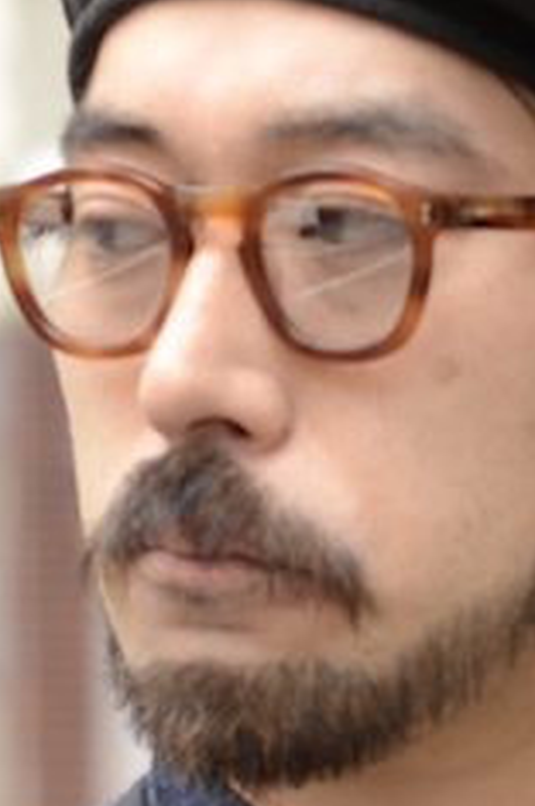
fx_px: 12411
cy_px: 1557
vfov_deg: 3.7
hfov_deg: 2.5
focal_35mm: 555
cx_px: 168
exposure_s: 1/60
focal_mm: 85
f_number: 2
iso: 125
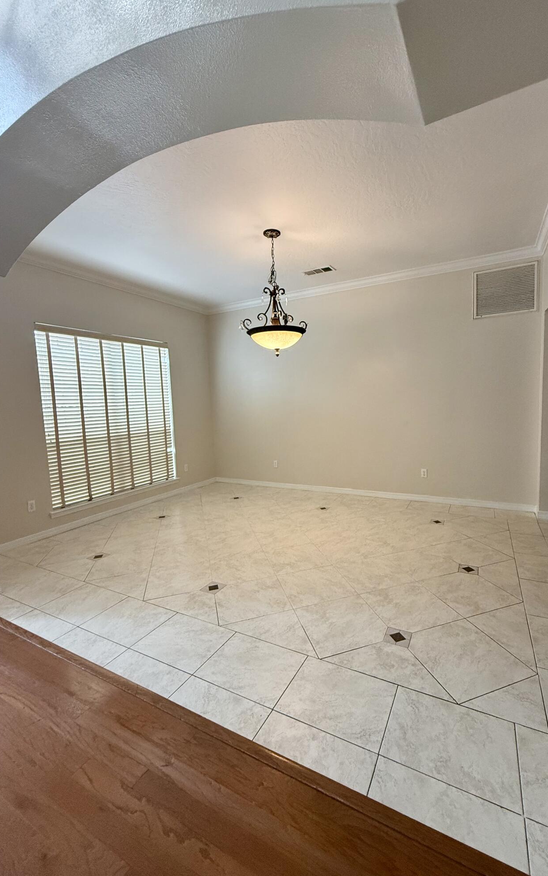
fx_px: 358
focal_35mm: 15
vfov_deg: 101.5
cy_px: 435
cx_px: 307
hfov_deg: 74.5
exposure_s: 1/120
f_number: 2.2
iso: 400
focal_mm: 2.22
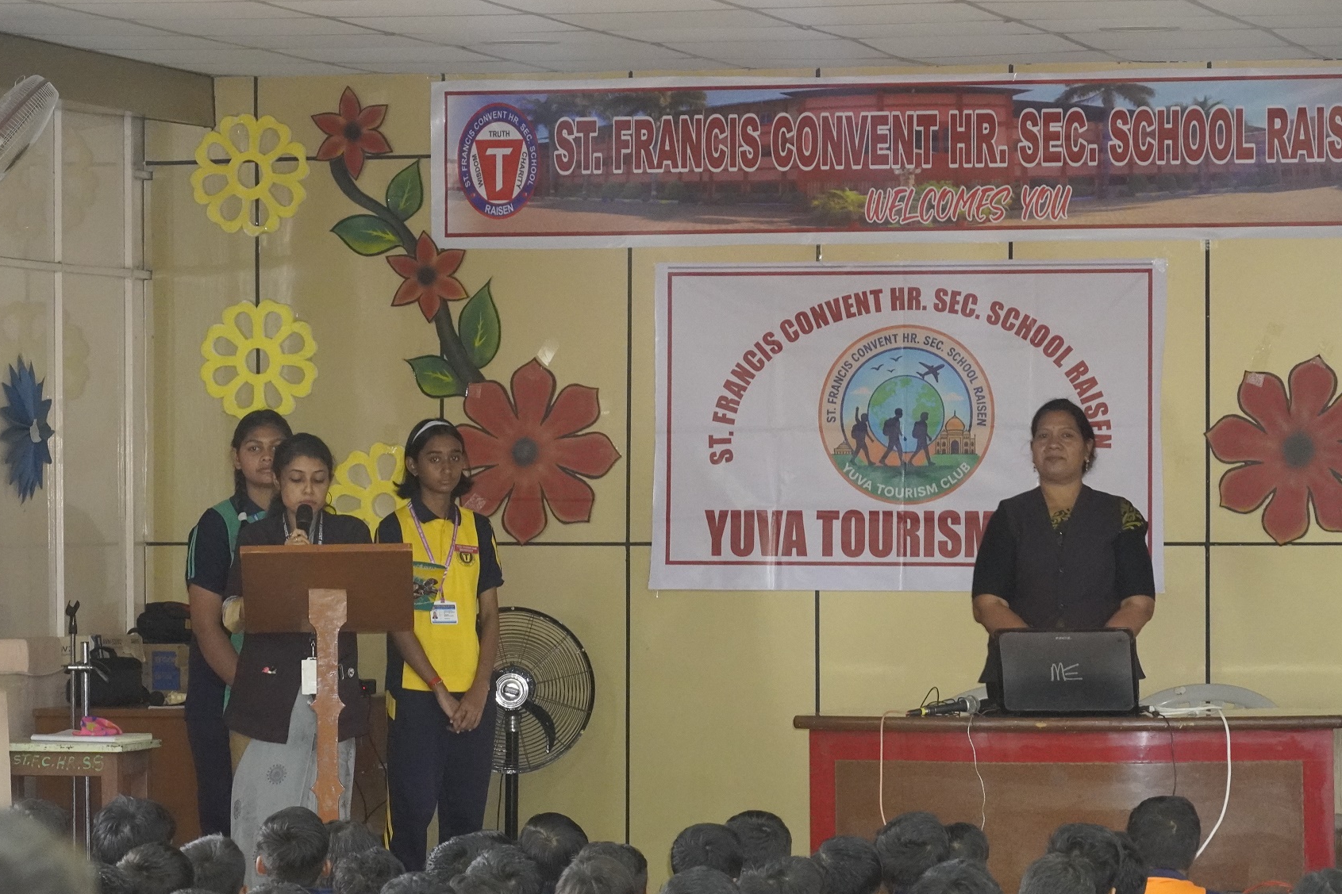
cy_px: 506
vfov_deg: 9.2
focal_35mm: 149
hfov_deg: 13.8
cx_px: 671
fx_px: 5553
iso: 6400
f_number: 5.6
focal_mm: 84
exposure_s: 1/60
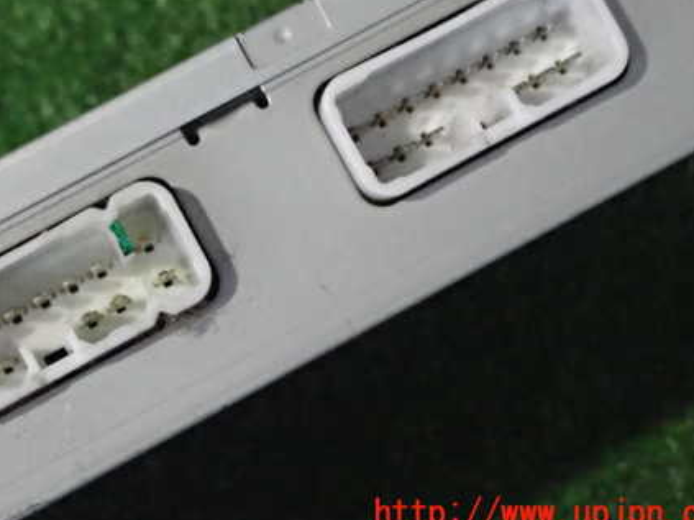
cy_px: 166
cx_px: 253
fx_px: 2104
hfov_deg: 18.7
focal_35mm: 105
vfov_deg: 14.1
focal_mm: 13.47
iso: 3200
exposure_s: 1/160
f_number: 4.2
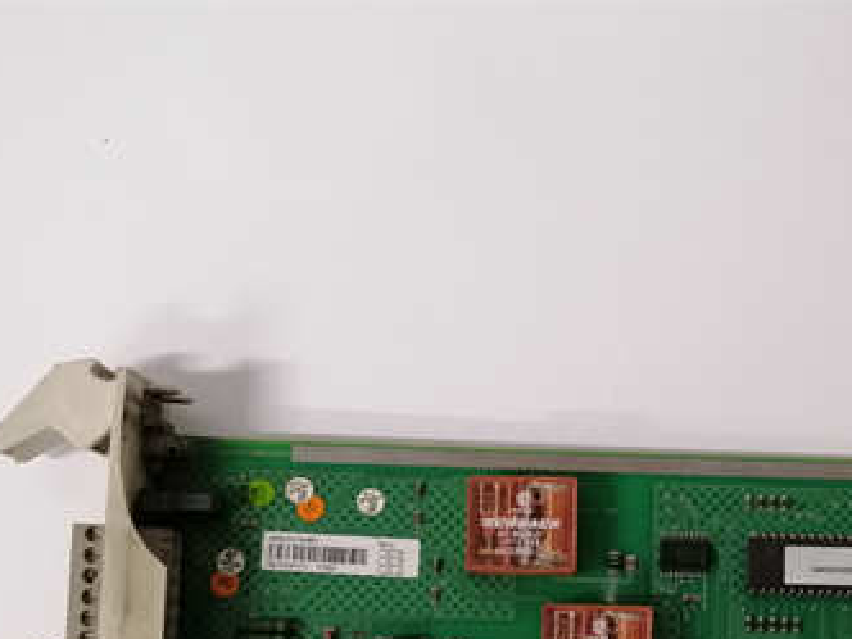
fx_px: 1157
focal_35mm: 47
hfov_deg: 39.0
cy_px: 572
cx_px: 670
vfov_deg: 29.6
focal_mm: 3.81
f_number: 2.2
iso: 250
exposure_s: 1/33.3
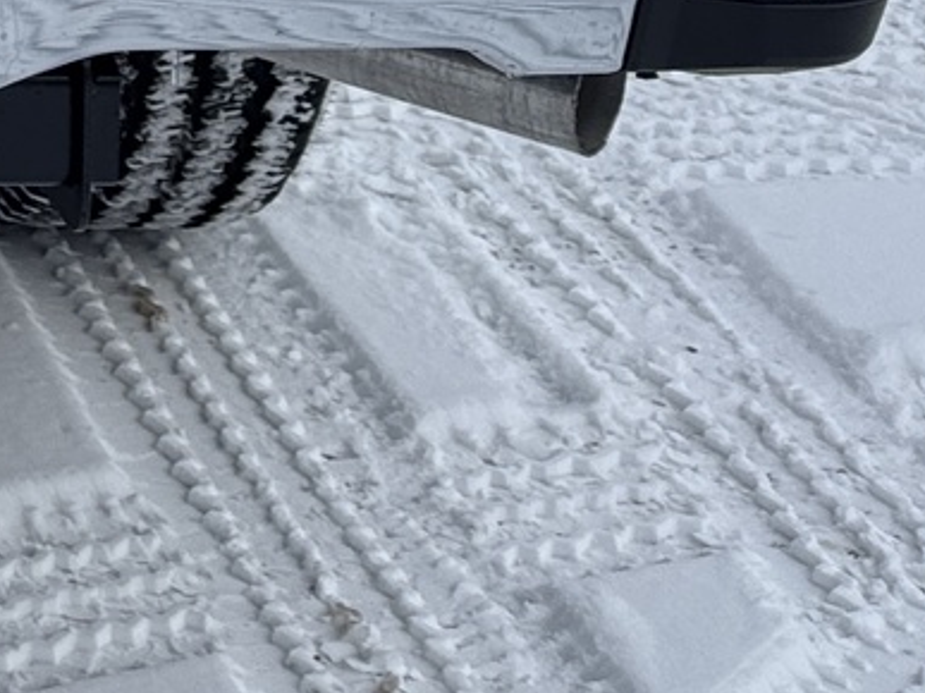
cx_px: -837
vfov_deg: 10.5
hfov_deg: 13.6
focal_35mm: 127
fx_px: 3393
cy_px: -798
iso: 80
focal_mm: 6.76
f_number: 1.78
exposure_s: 1/4950
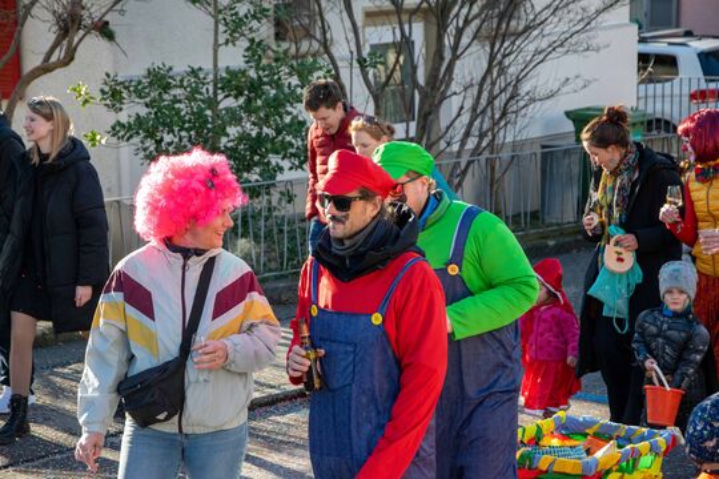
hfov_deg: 17.1
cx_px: 360
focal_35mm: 120
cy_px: 240
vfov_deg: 11.4
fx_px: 2396
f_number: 5.3
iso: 800
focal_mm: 80
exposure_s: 1/640
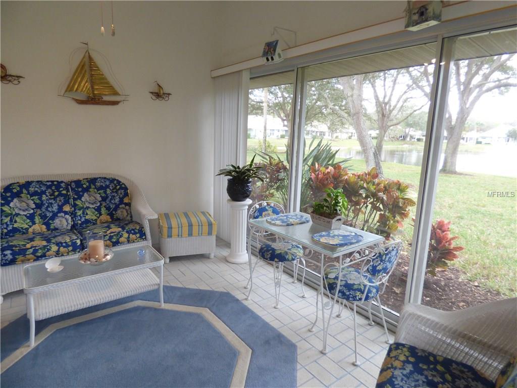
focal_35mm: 20
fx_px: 299
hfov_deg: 81.7
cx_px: 258
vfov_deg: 66.0
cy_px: 194
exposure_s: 1/60
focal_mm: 3.58
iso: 320
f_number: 2.8
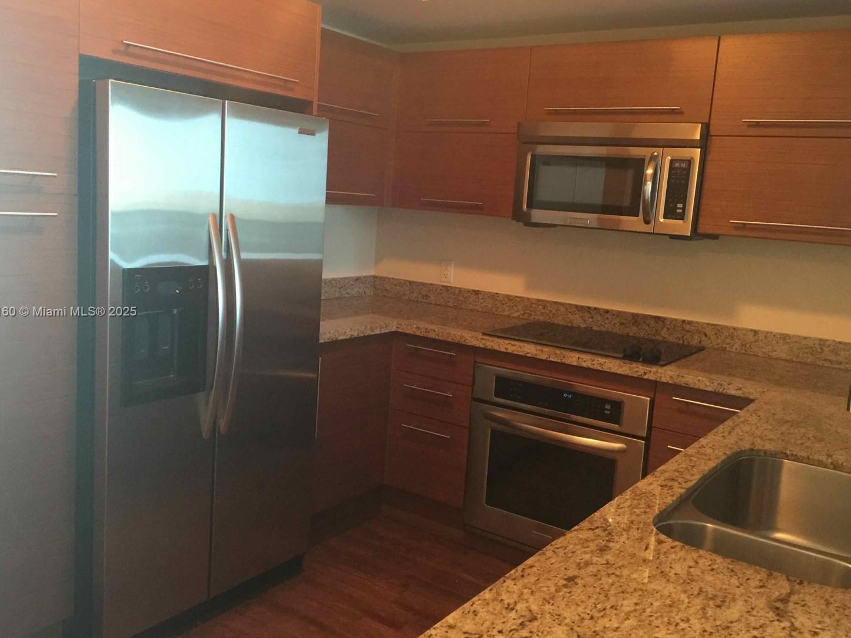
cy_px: 313
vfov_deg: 44.2
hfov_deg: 56.8
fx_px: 787
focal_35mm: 32
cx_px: 418
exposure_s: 1/15
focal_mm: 4.15
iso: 125
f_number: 2.2
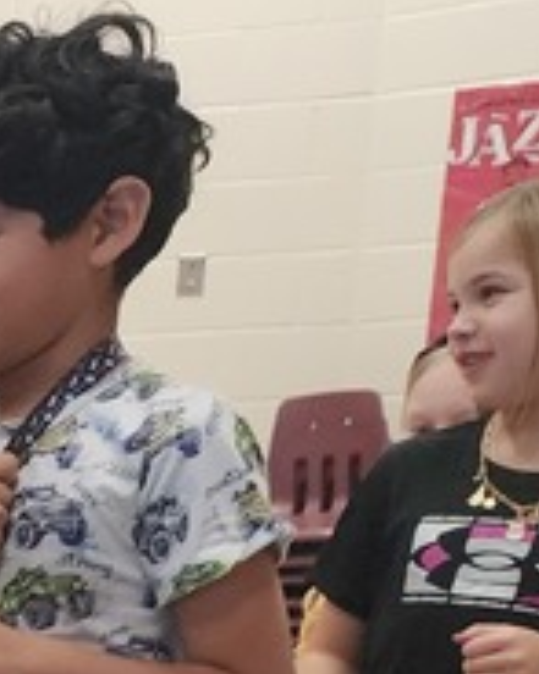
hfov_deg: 9.8
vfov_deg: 14.2
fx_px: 2495
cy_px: 1070
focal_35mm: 125
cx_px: -1019
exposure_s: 1/120
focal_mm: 6.4
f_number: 1.8
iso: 250
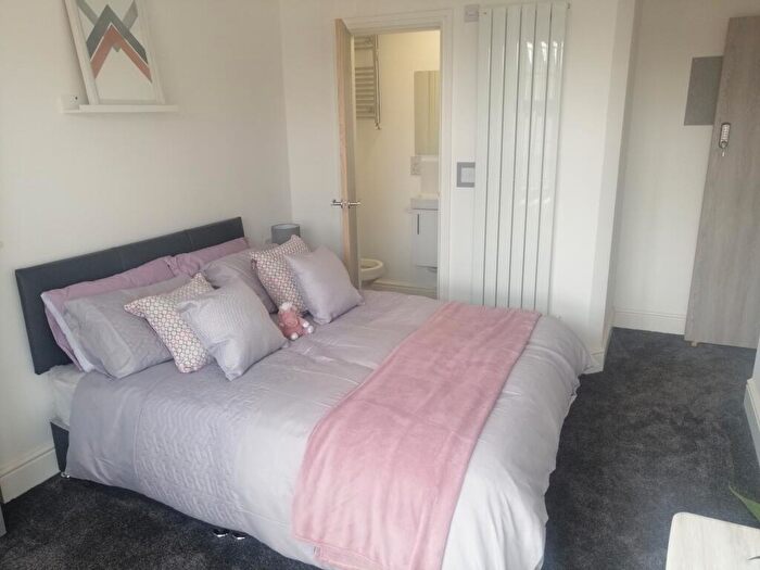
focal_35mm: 27
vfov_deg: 51.4
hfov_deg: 65.3
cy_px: 285
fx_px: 593
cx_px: 380
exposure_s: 1/100
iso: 100
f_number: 1.8
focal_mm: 3.95
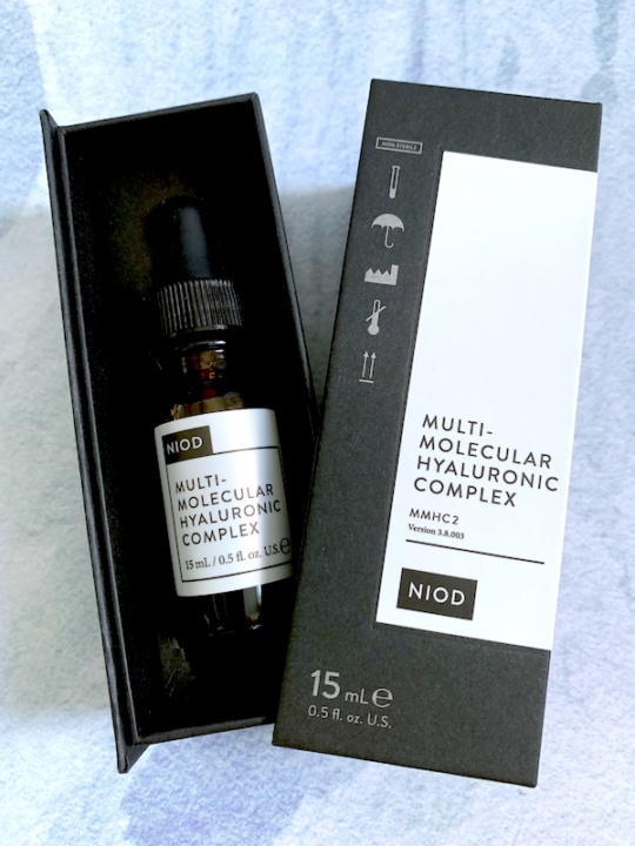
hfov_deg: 53.1
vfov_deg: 67.3
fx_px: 636
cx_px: 318
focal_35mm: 26
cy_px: 423
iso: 100
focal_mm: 4.25
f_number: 1.8
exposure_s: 1/60
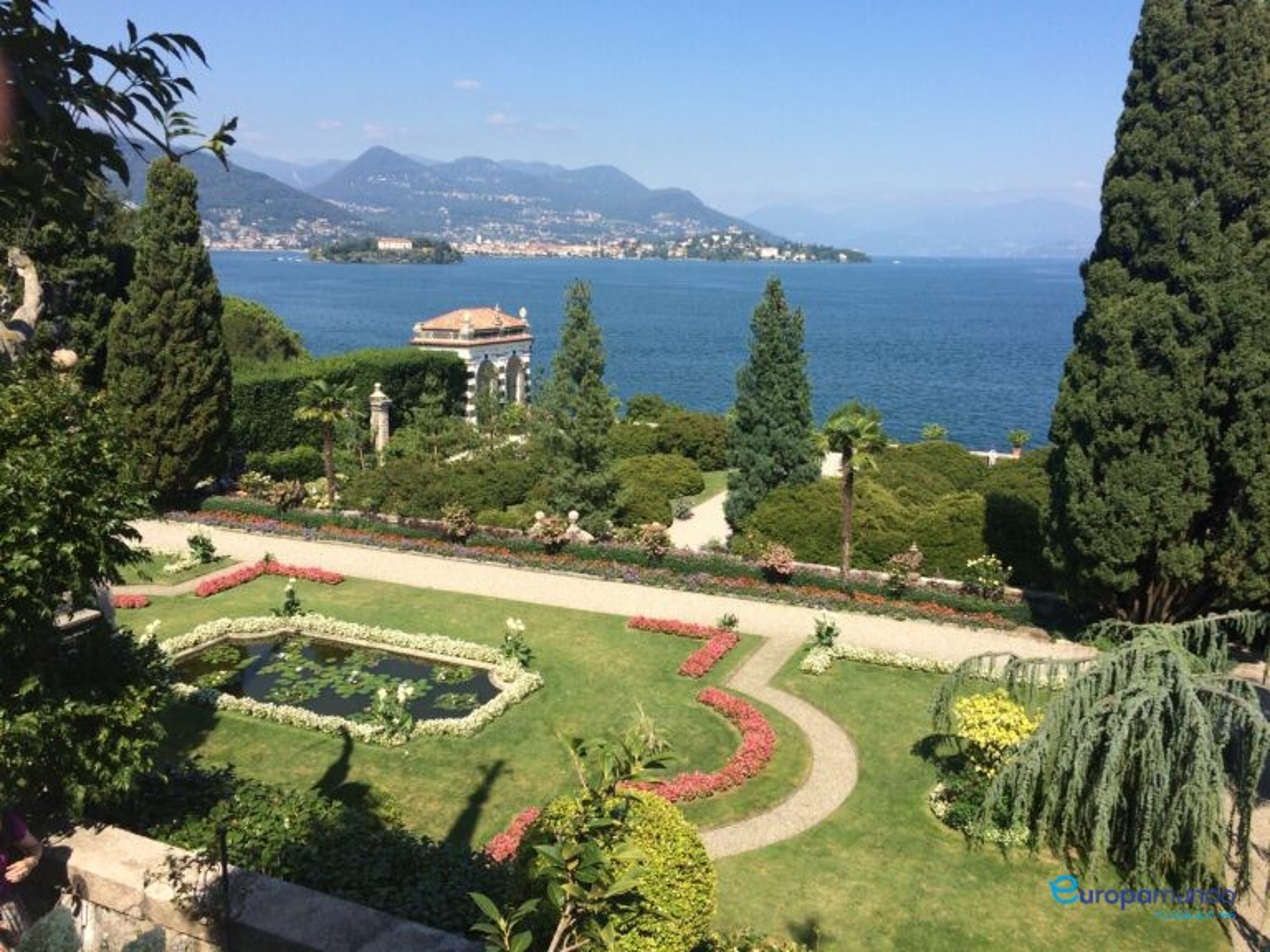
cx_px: 635
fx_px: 1064
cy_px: 476
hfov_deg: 61.7
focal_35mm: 29
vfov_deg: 48.2
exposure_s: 1/1866
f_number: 2.2
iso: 32
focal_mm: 4.15
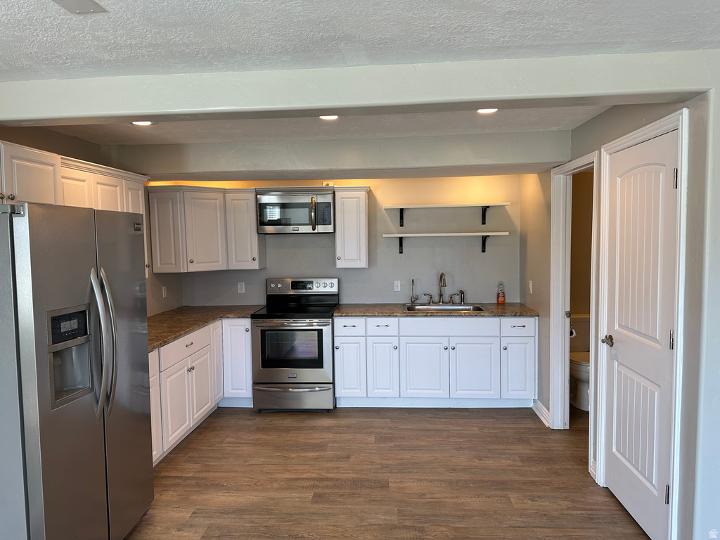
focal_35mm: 24
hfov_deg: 71.6
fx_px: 499
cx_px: 360
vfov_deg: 56.8
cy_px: 270
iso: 125
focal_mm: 6.86
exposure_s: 1/120
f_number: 1.78
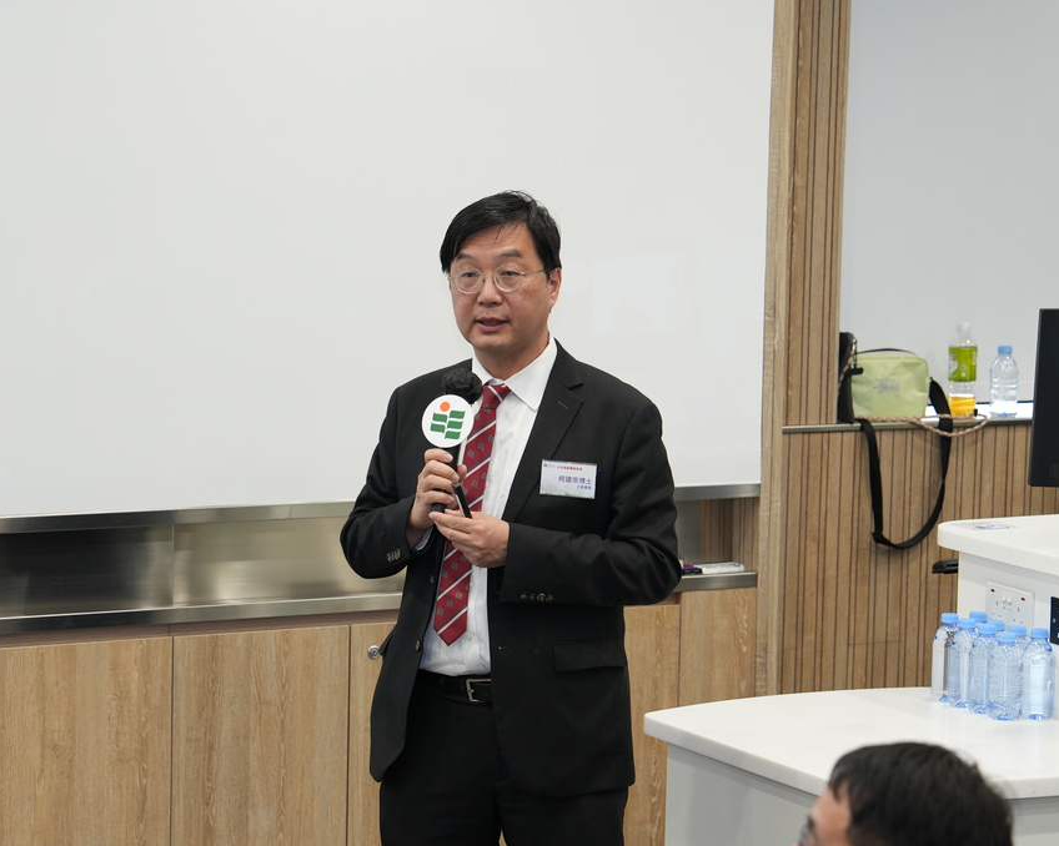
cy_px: 424
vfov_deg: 13.0
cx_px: 456
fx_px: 3729
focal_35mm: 119
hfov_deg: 16.2
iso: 500
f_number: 2.8
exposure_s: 1/100
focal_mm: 70
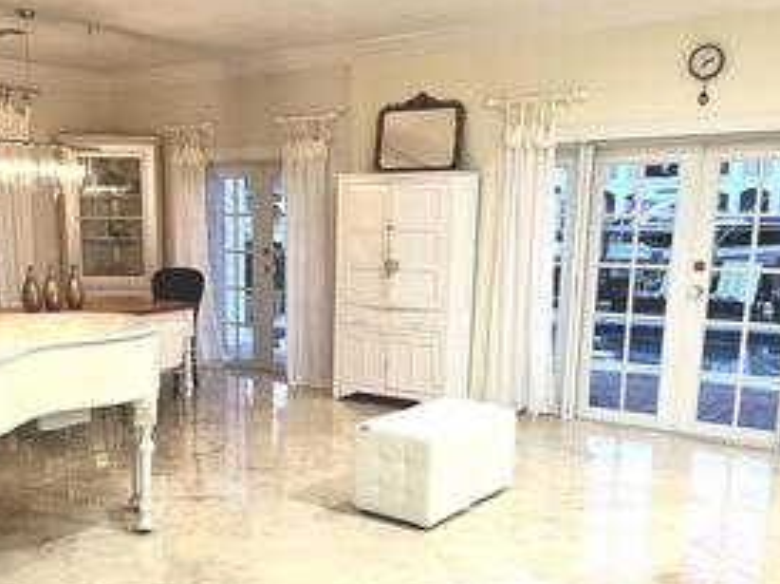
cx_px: 265
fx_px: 856
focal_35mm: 38
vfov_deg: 37.2
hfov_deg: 48.3
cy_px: 393
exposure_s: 1/60
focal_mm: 5.1
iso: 200
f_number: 1.6
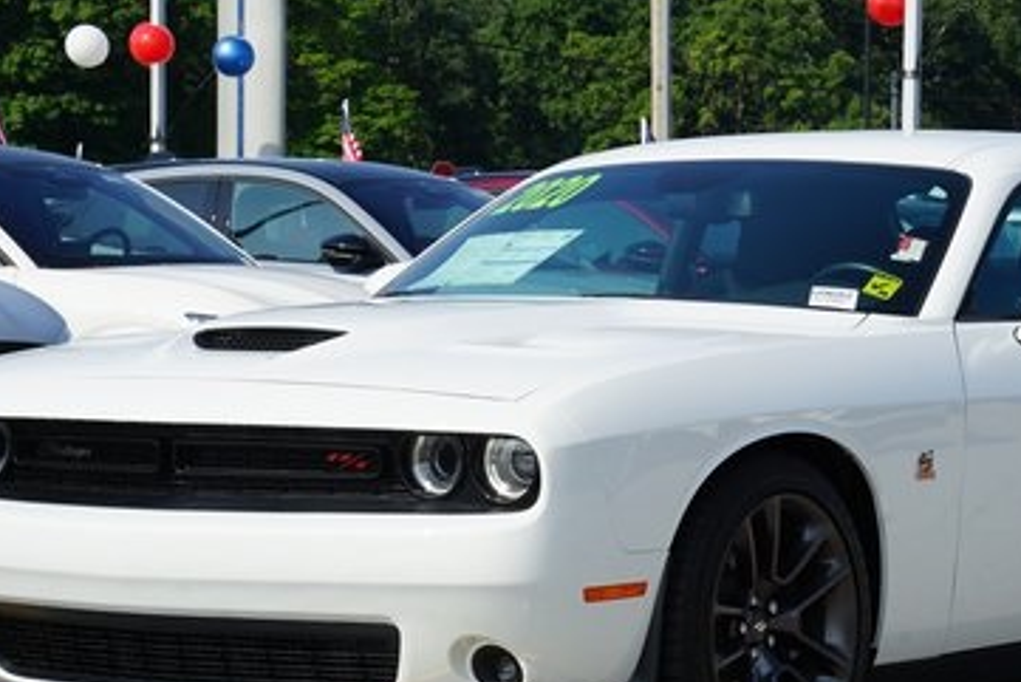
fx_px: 3972
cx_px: 696
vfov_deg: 9.8
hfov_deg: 14.6
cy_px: 420
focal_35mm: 140
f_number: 14
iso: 100
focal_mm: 79
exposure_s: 1/125
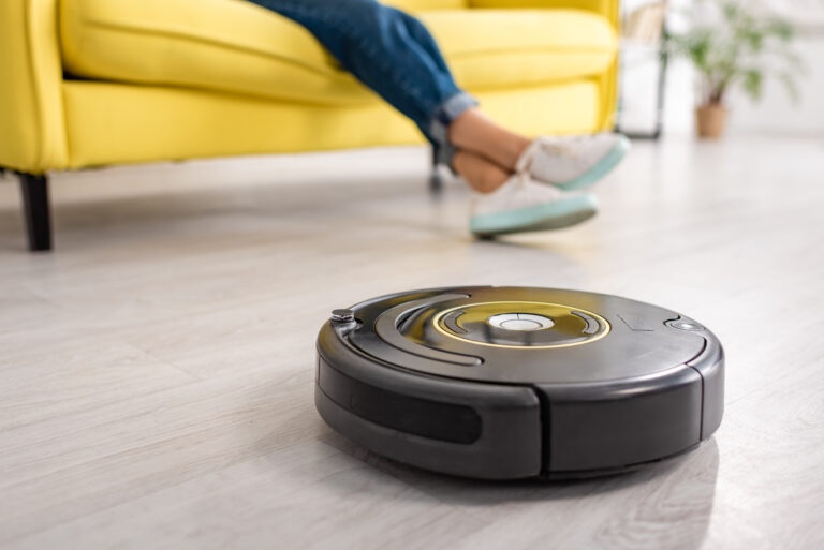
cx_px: 412
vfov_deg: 37.9
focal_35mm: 35
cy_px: 275
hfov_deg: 54.4
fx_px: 802
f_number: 2.8
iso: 100
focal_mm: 35
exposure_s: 1/200
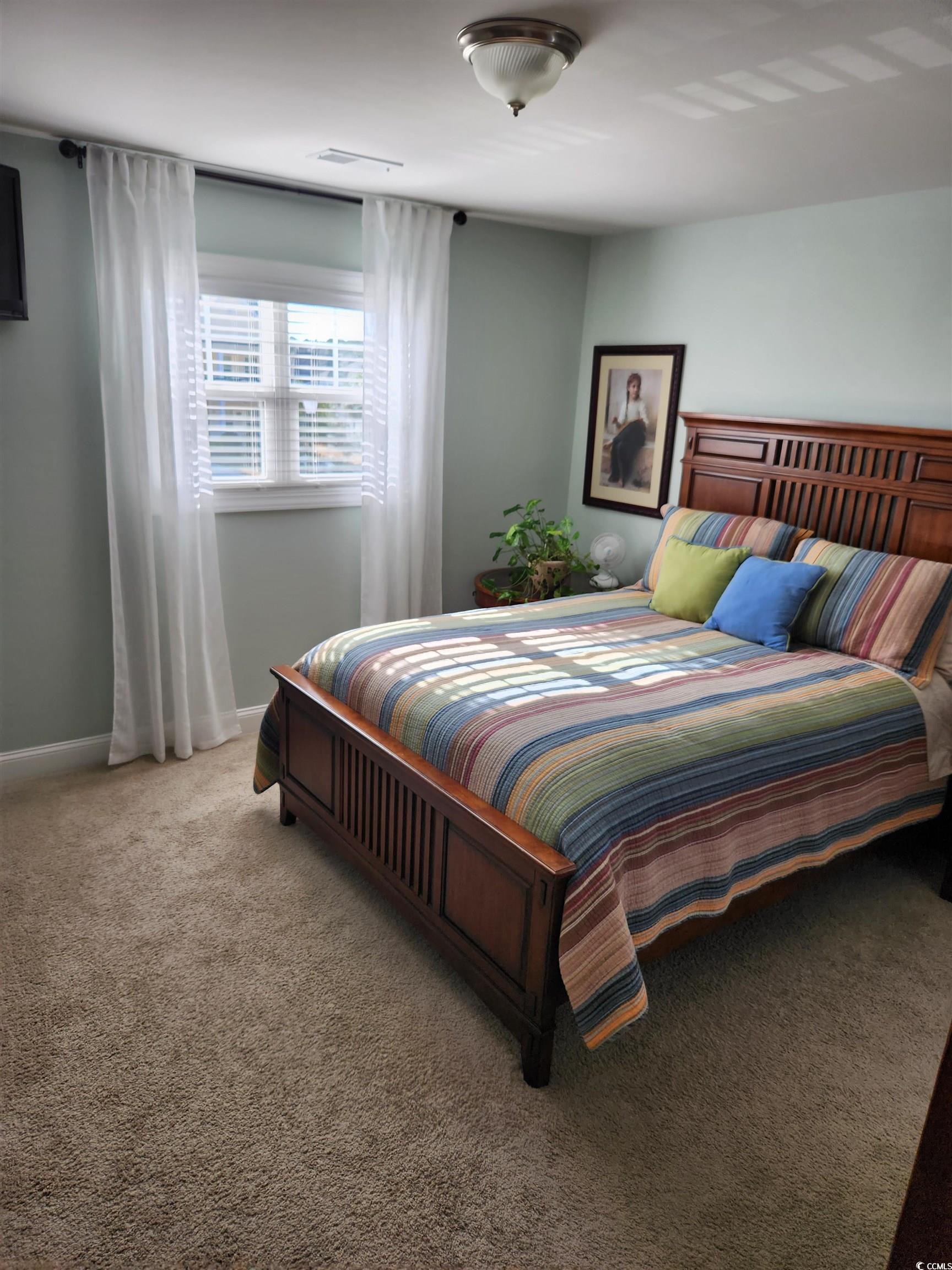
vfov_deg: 73.9
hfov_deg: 58.9
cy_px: 635
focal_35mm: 23
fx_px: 843
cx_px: 476
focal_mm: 5.4
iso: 80
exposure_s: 1/180
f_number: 1.8
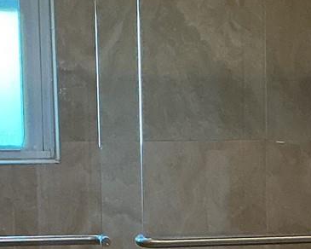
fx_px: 1463
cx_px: 320
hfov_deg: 12.0
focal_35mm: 159
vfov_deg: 9.6
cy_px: 306
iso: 100
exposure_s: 1/60
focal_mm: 3
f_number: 1.8
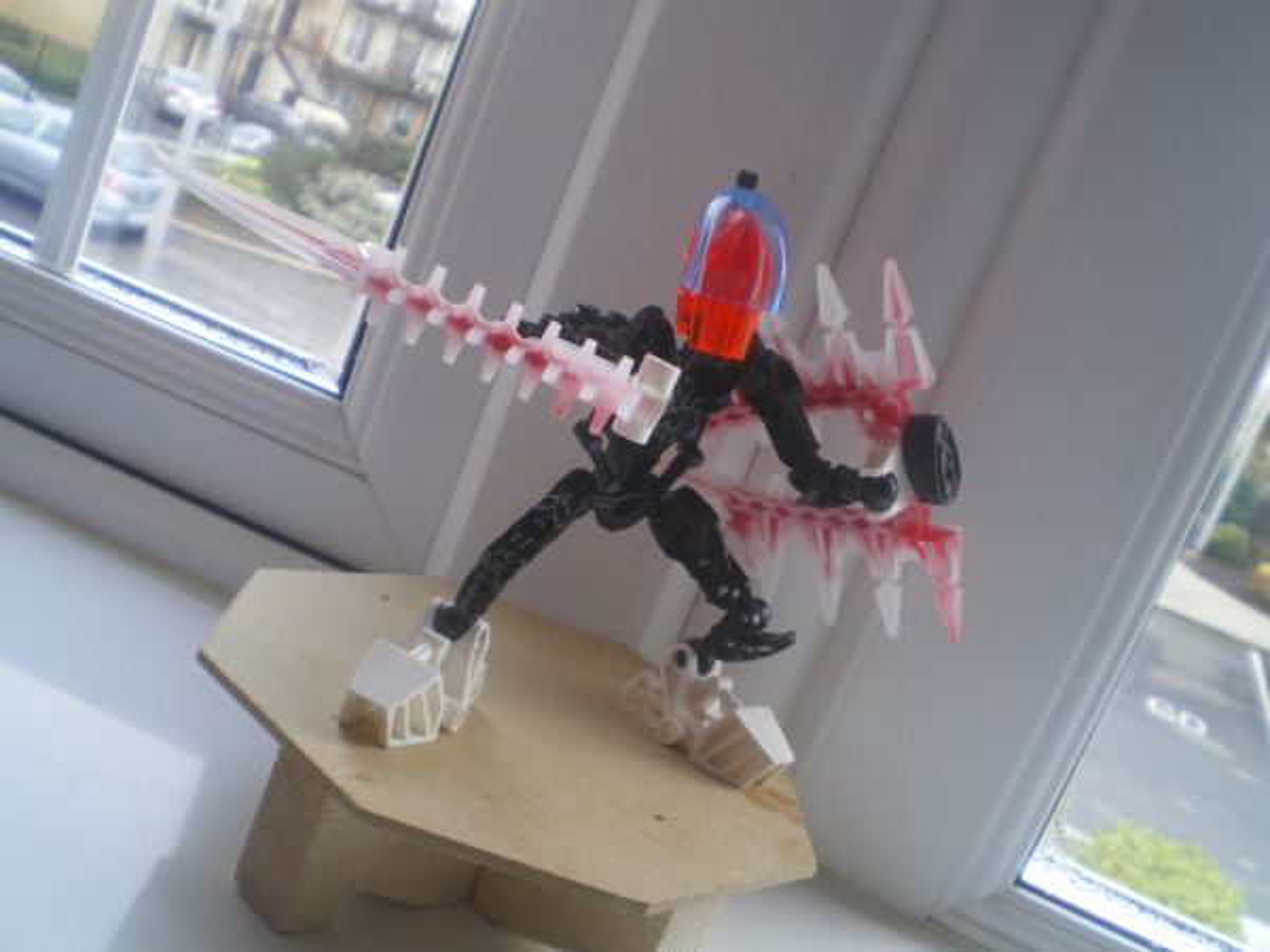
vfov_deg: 37.7
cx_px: 635
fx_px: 1394
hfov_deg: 49.0
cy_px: 476
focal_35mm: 38
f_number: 3.1
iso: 200
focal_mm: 6.3
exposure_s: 1/30
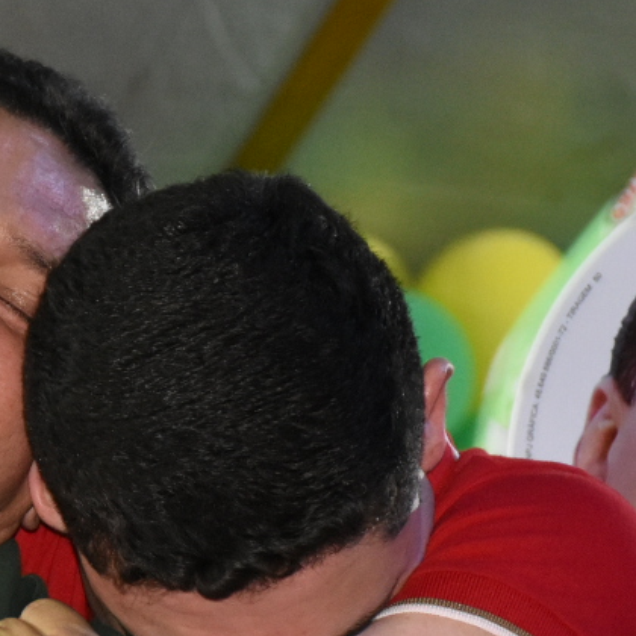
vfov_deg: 4.0
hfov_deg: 4.0
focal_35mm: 442
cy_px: 601
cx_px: 27
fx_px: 9188
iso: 2500
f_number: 5.6
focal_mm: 90
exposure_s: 1/100
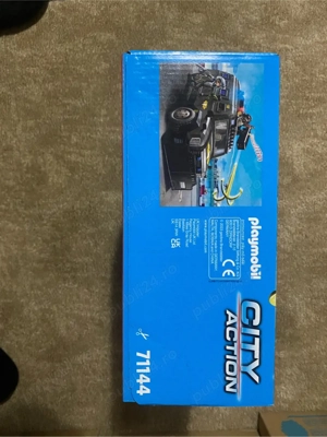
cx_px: 164
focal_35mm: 26
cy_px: 218
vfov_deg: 67.3
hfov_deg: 53.1
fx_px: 327
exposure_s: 1/30
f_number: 1.8
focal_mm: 4.25
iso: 640
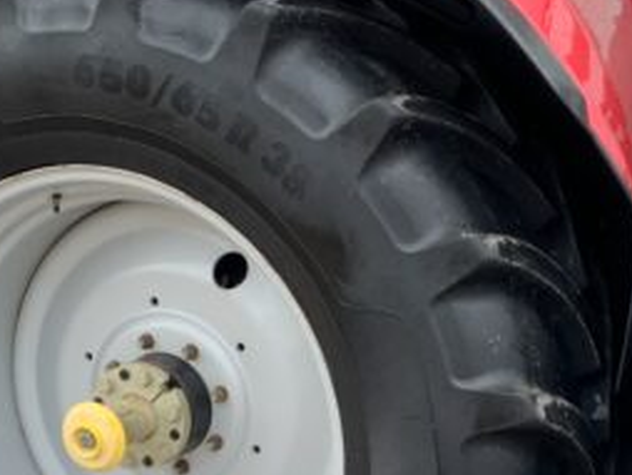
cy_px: 403
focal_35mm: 73
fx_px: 1334
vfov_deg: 19.9
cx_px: 321
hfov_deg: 26.7
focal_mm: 3
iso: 20
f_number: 1.8
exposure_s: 1/122
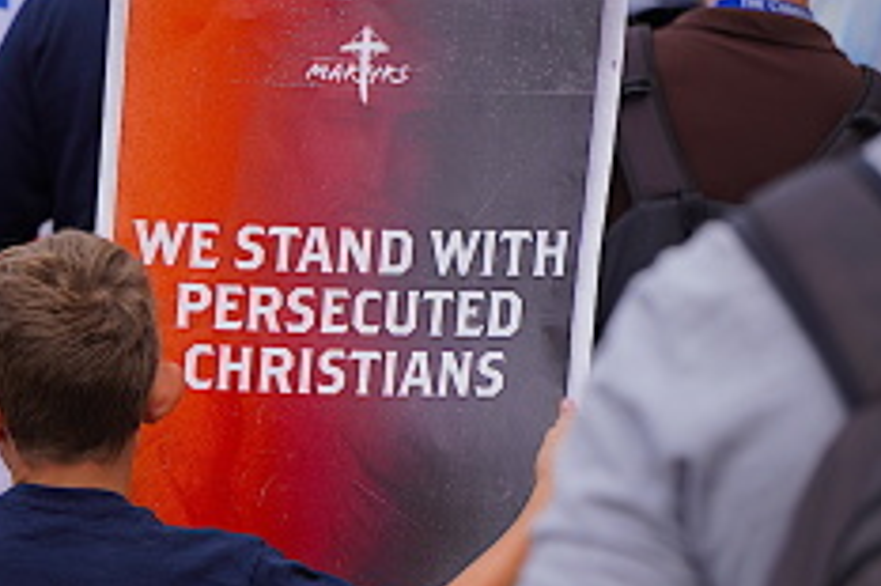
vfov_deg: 3.8
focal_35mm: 365
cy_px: 318
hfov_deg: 5.6
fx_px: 8926
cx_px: 140
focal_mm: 142
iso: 160
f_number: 5.6
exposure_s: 1/250
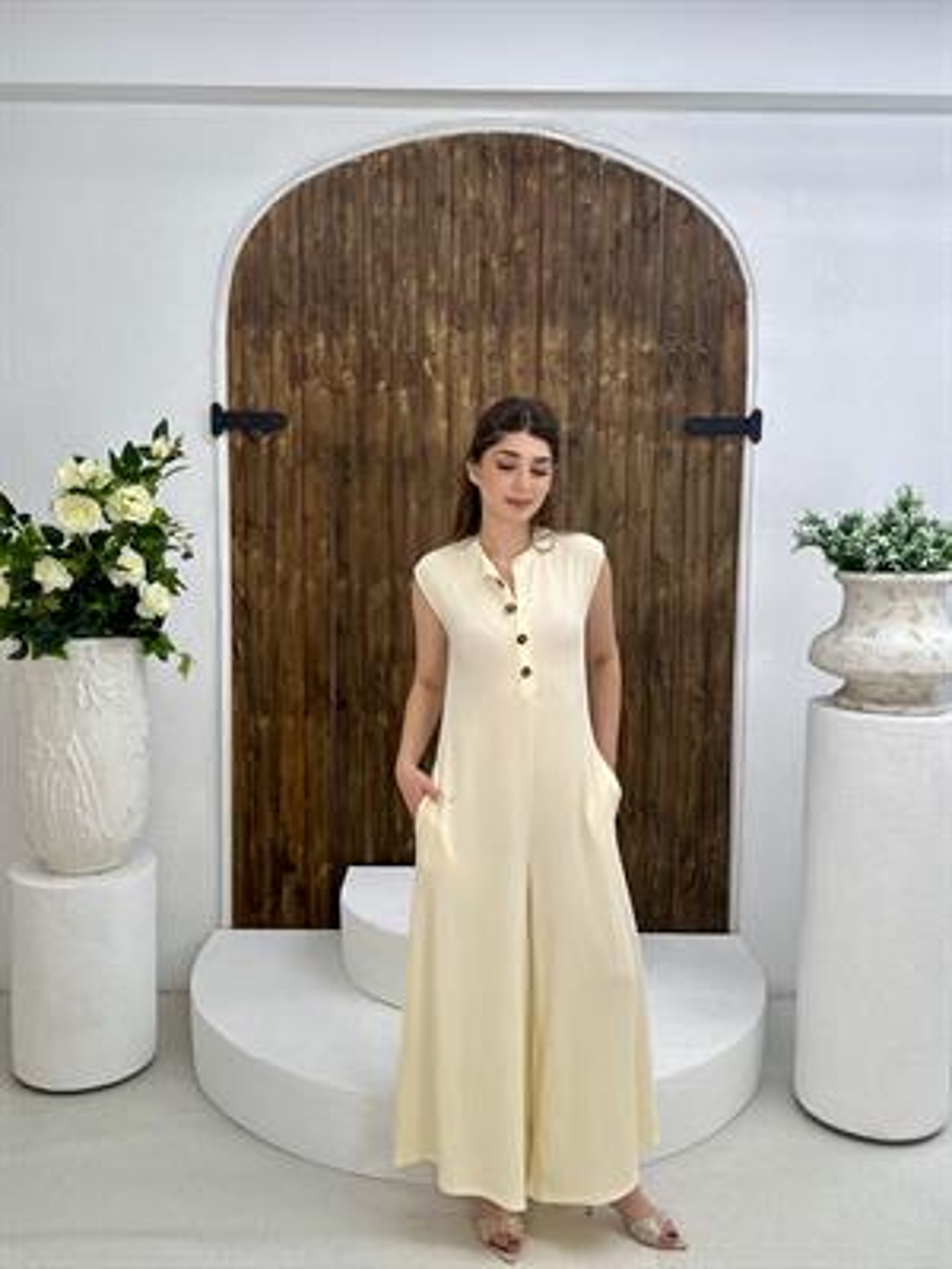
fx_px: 1100
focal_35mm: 30
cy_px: 634
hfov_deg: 46.8
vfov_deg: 60.0
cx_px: 476
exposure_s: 1/100
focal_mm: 2.69
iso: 32
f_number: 1.9
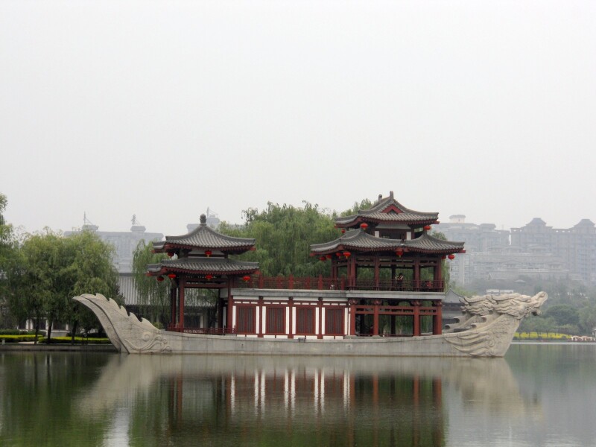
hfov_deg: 26.3
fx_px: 1274
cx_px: 298
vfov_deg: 19.9
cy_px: 224
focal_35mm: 74
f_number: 4.4
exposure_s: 1/800
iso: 80
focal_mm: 13.2
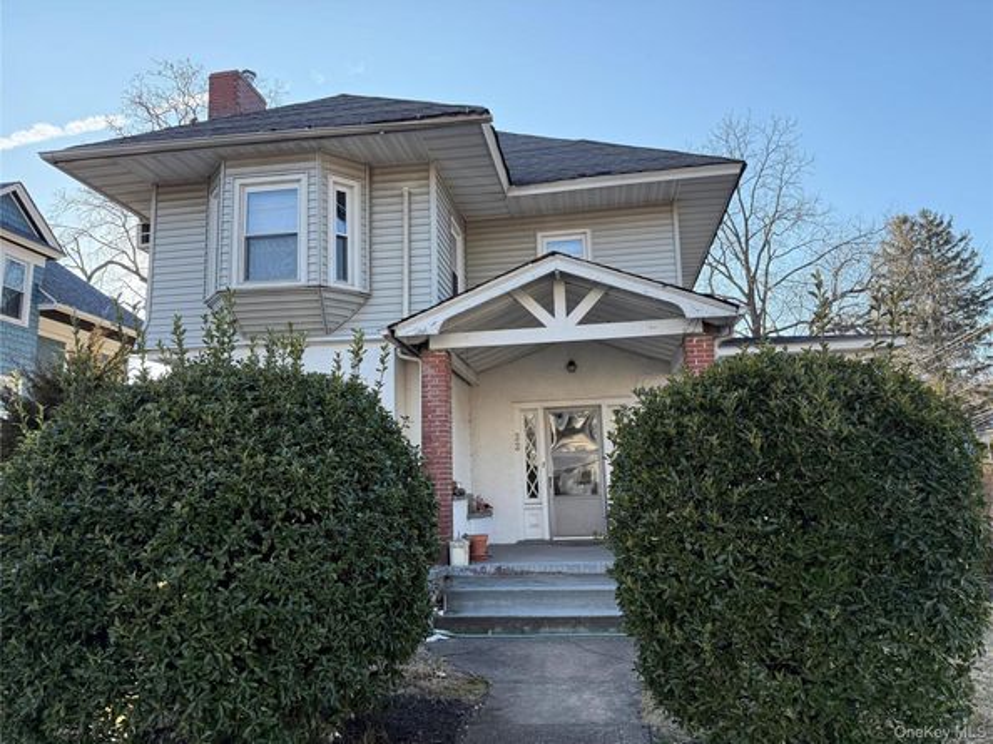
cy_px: 372
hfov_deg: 71.6
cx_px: 496
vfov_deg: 56.8
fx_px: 688
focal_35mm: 24
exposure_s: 1/1156
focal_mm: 6.76
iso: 100
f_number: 1.78
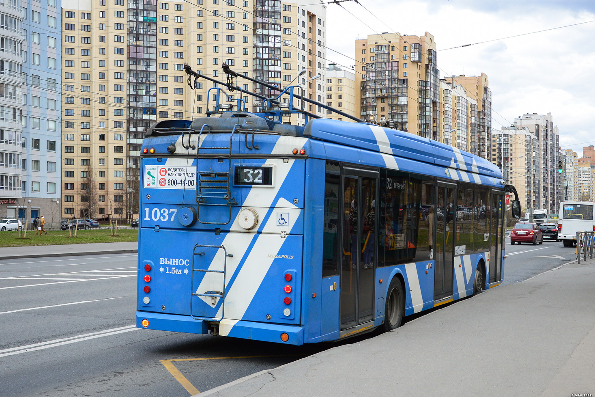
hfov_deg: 42.7
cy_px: 201
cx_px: 298
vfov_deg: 29.2
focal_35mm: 46
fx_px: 760
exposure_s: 1/250
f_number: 5.6
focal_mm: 30
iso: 200
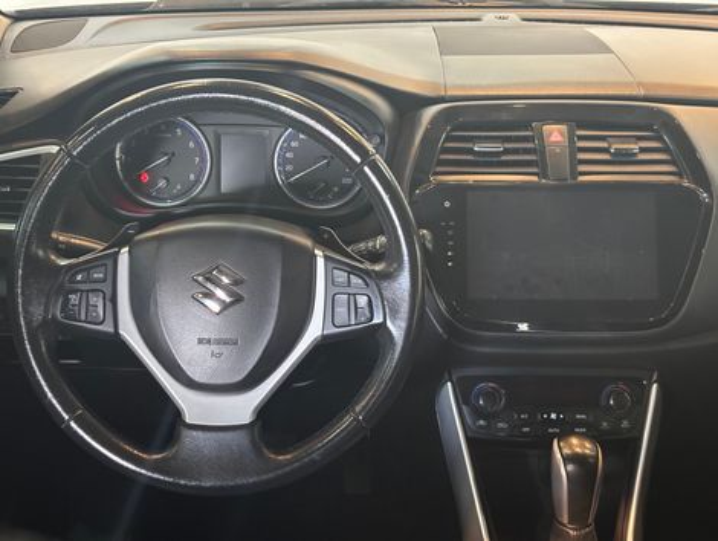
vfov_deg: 28.1
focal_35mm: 52
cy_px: 270
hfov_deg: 36.8
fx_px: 1080
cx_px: 359
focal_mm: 5.96
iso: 320
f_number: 1.6
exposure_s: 1/24
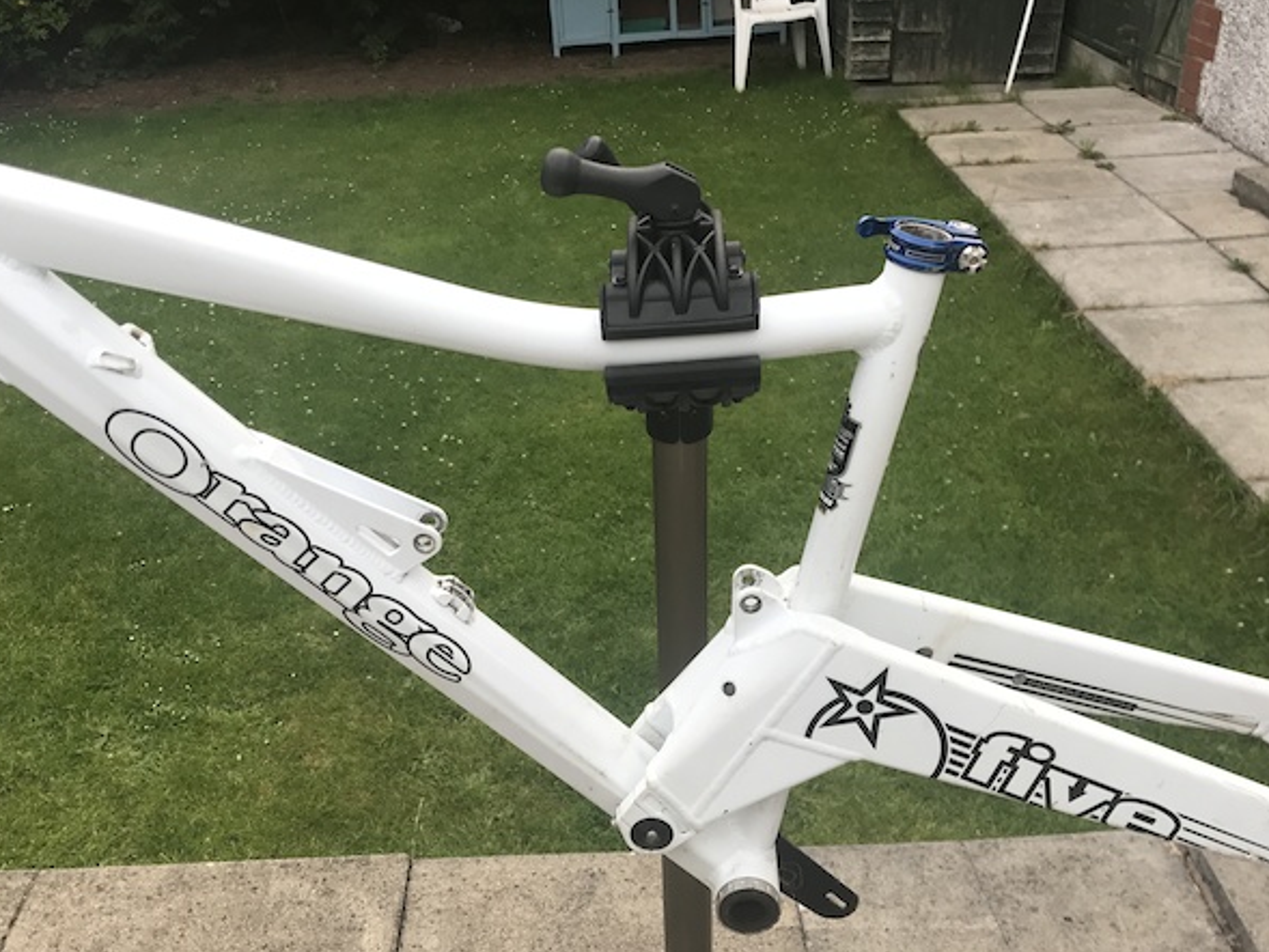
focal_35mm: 38
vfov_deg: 37.6
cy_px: 577
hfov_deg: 49.0
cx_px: 627
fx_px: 1393
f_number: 1.8
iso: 25
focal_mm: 3.99
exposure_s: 1/100
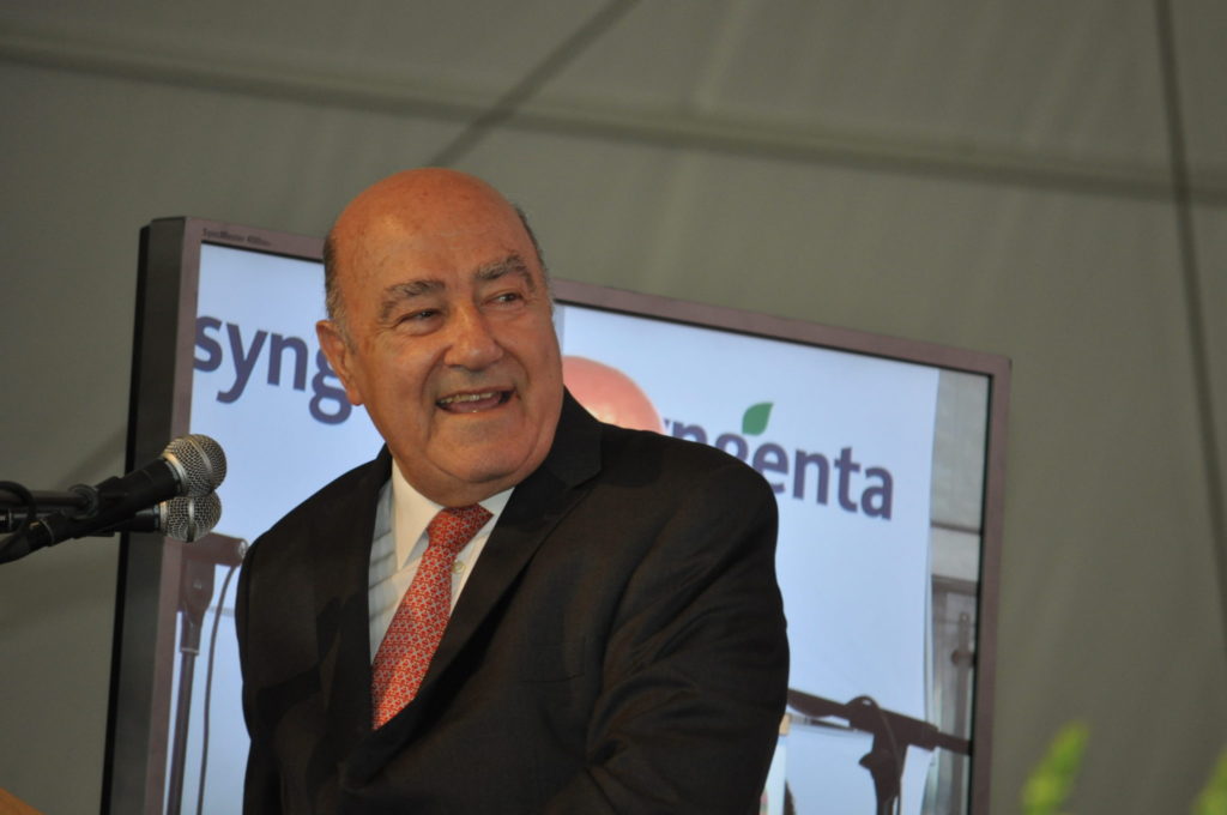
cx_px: 614
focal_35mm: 300
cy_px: 408
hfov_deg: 6.9
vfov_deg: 4.6
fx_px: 10212
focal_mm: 200
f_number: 5.6
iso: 800
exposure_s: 1/100
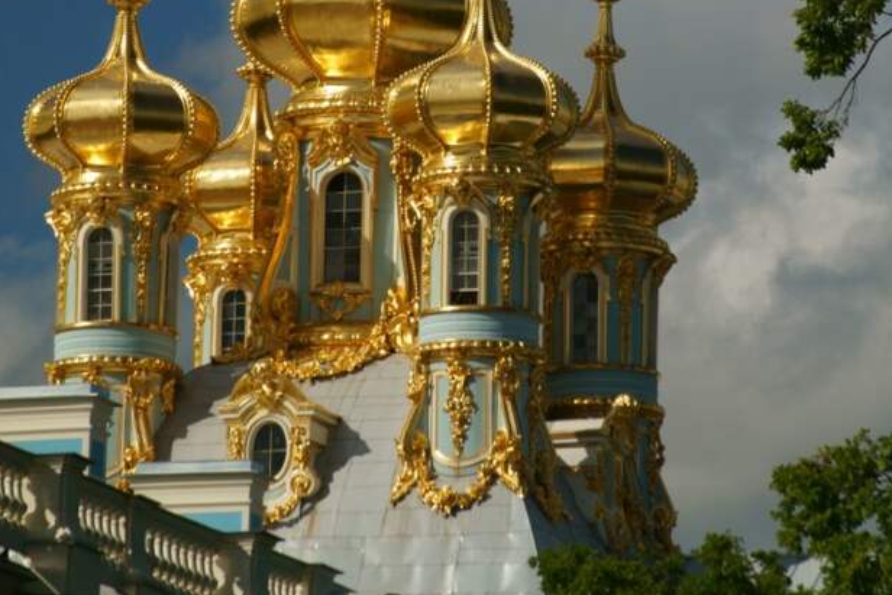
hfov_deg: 6.5
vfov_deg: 4.3
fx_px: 7856
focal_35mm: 317
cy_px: 58
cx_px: 445
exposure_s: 1/160
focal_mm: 140
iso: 100
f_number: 11
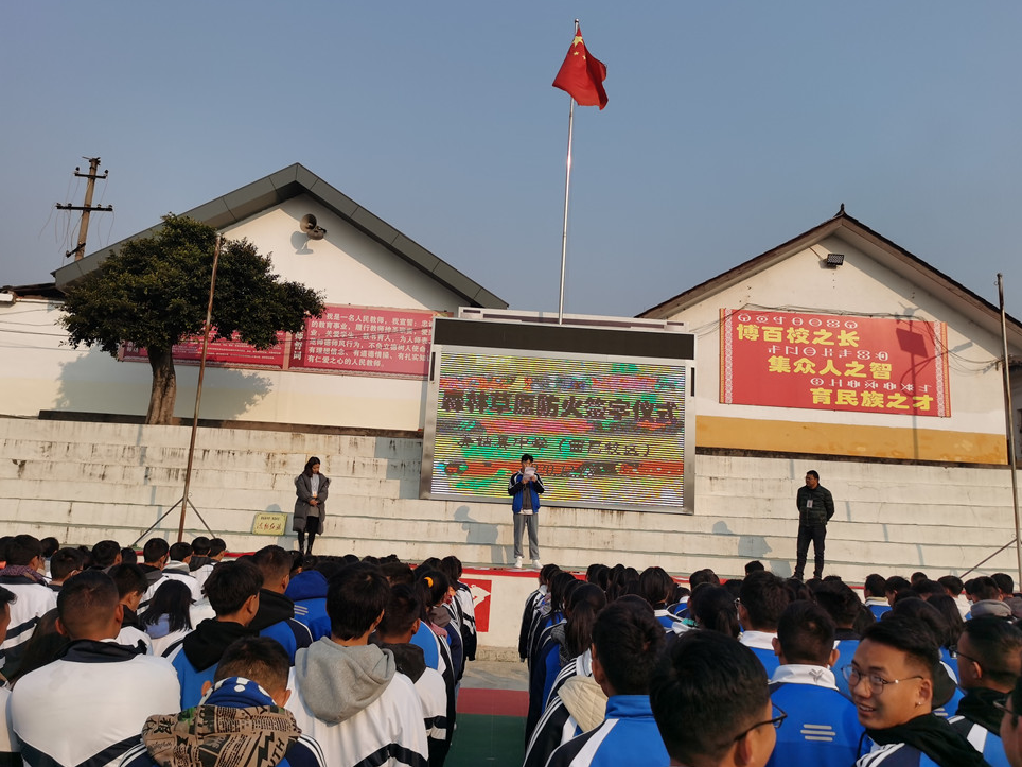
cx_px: 529
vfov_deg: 49.7
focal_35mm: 28
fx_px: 827
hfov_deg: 63.4
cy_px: 370
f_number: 1.6
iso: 50
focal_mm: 5.56
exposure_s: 1/5155
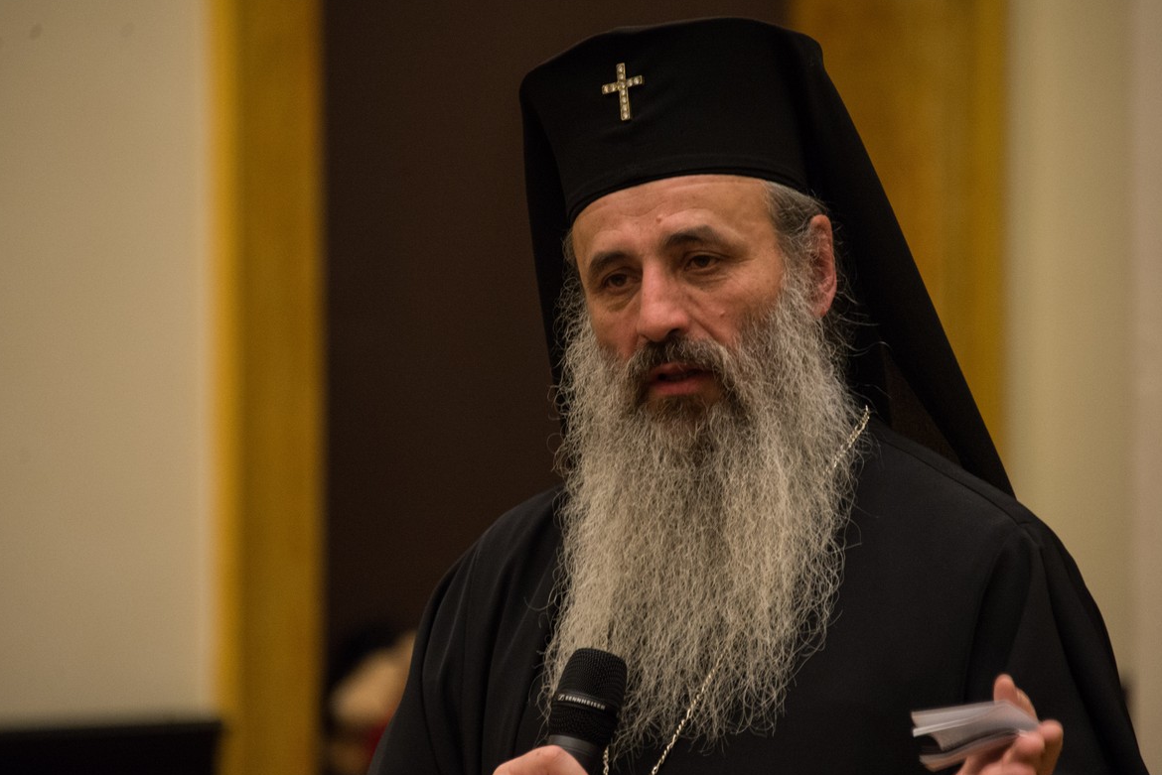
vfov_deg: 3.7
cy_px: 398
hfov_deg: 5.6
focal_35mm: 368
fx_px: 11882
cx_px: 621
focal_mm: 300
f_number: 5.6
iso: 3200
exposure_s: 1/60
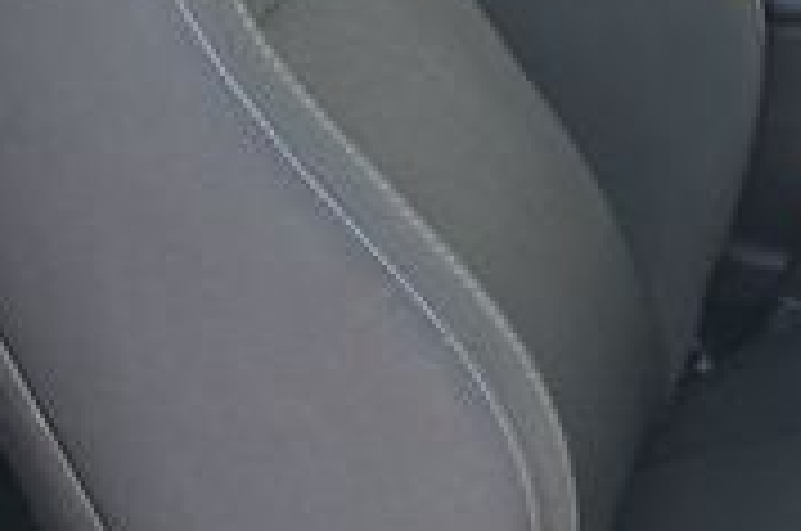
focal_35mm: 108
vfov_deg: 12.4
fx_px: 2399
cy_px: -40
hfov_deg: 18.7
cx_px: 706
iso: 400
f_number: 3.8
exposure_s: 1/160
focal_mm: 20
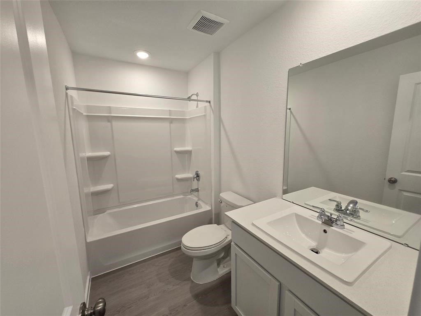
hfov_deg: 106.2
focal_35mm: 13
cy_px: 158
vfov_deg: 89.9
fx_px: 158
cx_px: 210
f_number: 2.2
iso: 80
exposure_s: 1/60
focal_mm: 2.2
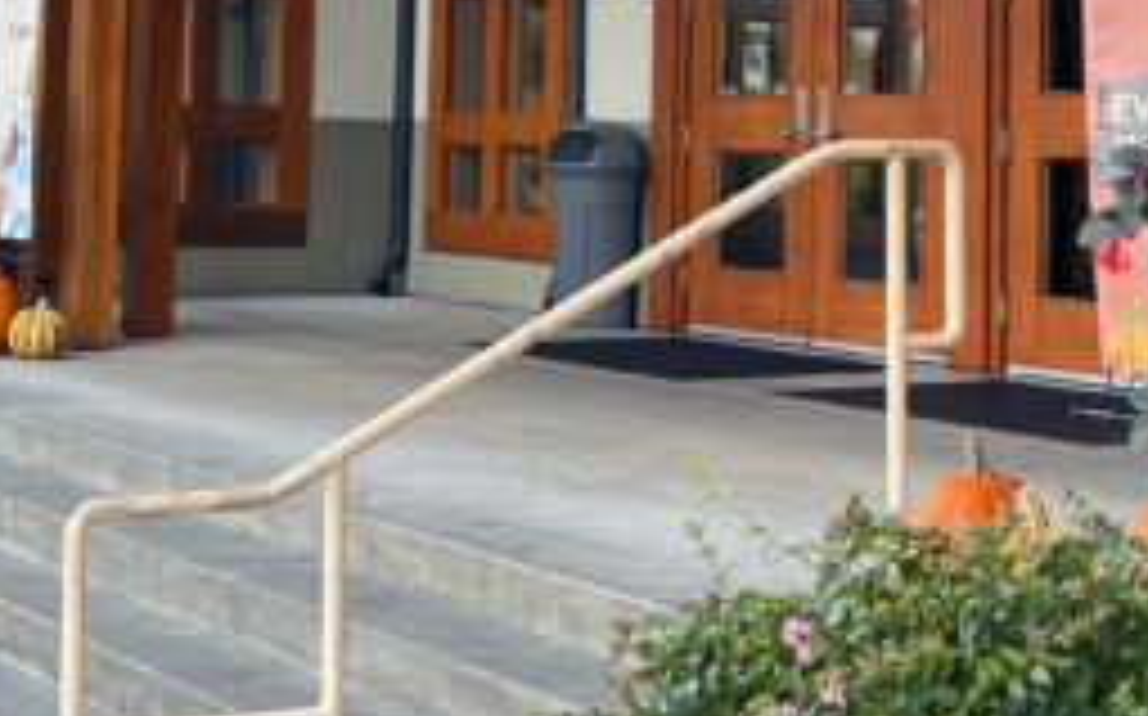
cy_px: -50
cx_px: 378
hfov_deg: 24.8
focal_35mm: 83
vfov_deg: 15.3
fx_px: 2595
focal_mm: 5.7
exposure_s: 1/165
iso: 64
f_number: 1.5
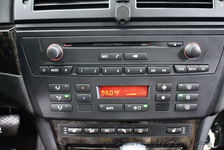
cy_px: 75
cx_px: 112
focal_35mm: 36
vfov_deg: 36.9
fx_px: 224
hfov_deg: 53.1
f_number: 3.5
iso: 11400
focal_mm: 18
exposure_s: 1/60
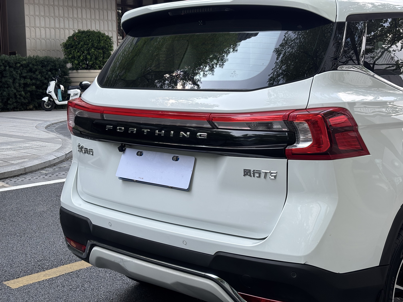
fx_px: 605
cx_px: 202
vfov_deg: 28.0
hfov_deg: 36.8
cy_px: 151
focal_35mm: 52
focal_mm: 5.96
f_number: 1.6
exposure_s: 1/594
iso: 32
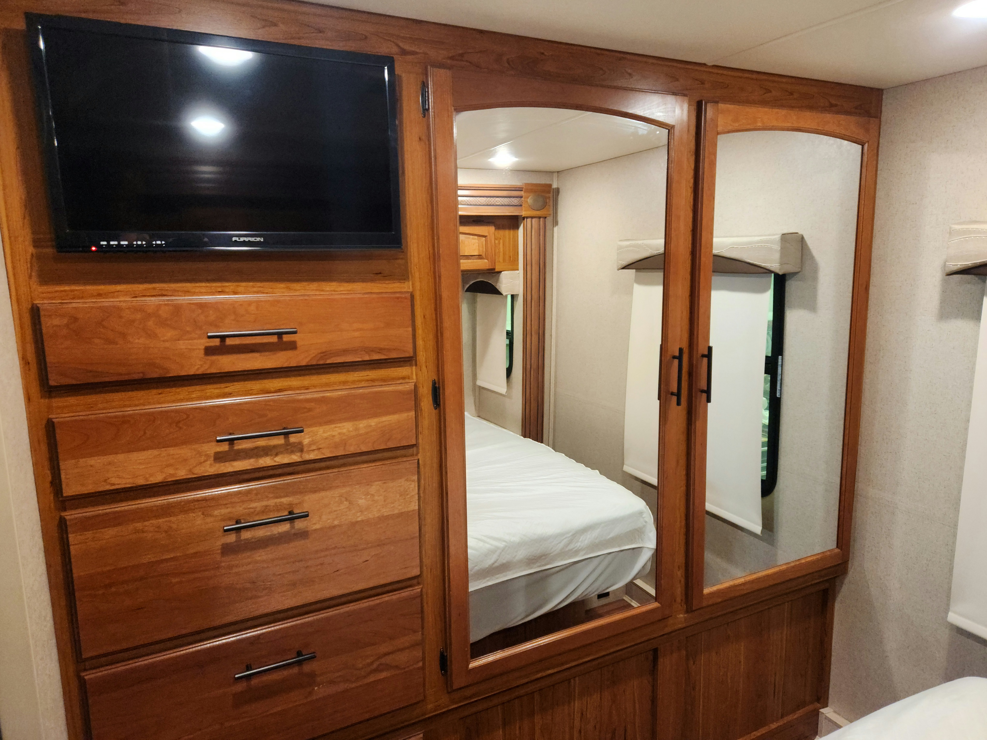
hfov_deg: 73.9
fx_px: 656
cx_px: 494
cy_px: 370
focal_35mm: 23
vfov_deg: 58.9
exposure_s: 1/40
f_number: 1.8
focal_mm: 5.4
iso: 400
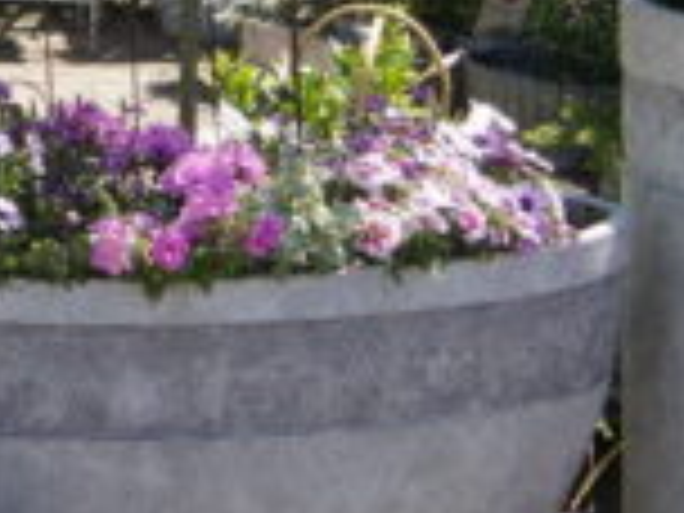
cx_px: -1206
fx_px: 3833
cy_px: -677
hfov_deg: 8.8
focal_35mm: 194
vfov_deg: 7.2
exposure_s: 1/200
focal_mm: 20
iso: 200
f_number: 8
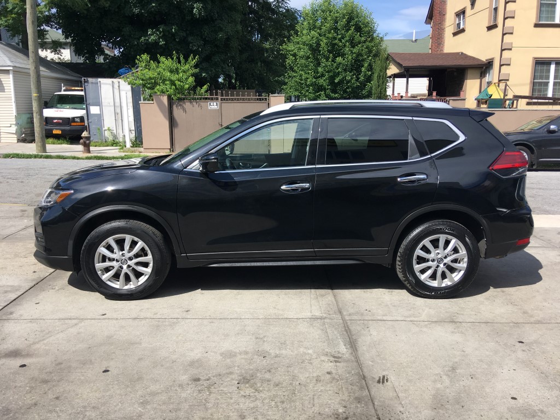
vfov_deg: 48.2
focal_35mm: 29
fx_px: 469
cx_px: 280
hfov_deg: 61.7
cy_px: 210
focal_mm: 4.15
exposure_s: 1/1054
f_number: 2.2
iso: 25
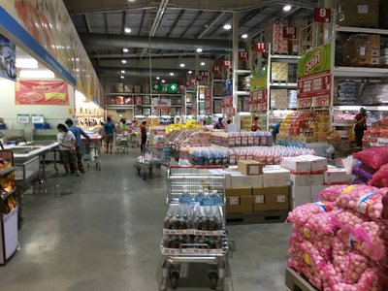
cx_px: 194
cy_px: 146
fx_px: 325
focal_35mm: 29
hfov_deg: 61.7
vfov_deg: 48.2
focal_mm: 4.15
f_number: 2.2
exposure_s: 1/33
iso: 64
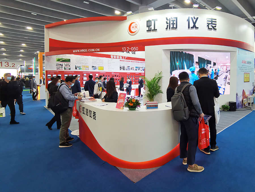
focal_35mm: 27
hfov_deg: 65.3
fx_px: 199
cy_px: 96
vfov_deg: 51.4
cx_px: 128
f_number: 1.6
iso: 50
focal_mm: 5.56
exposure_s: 1/113
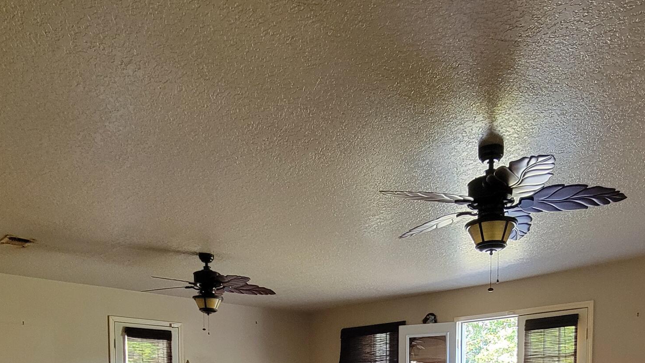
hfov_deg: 66.0
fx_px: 496
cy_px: 438
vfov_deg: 32.8
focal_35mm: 29
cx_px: 342
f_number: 2.2
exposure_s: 1/60
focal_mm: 2.2
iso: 400
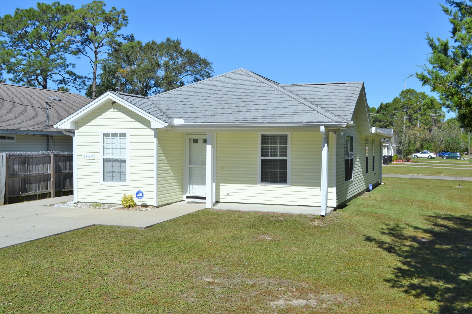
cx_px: 236
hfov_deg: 49.6
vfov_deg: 34.2
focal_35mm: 39
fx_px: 511
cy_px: 157
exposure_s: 1/320
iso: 100
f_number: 9
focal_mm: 26
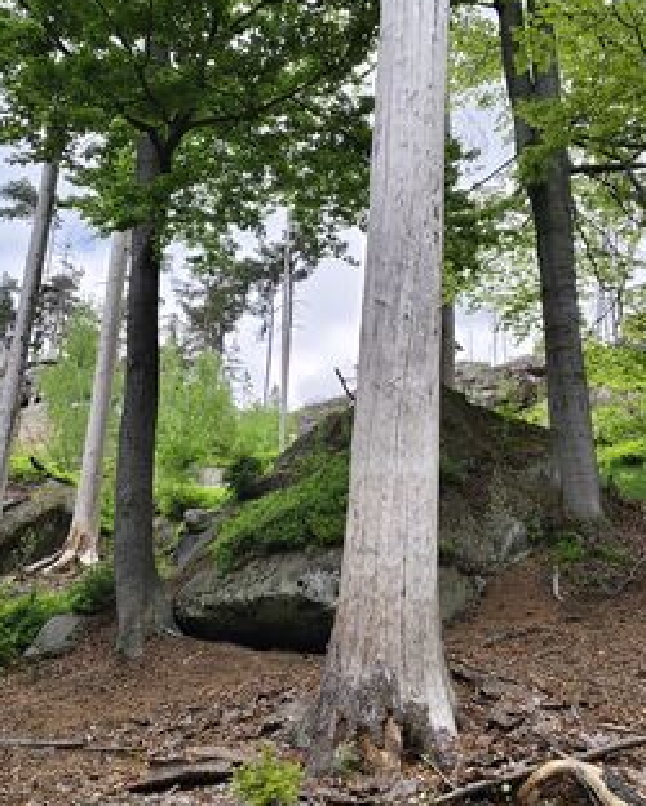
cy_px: 395
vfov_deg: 45.8
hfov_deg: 37.4
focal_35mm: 40
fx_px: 955
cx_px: 306
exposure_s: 1/240
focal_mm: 5.56
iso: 72
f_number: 1.88
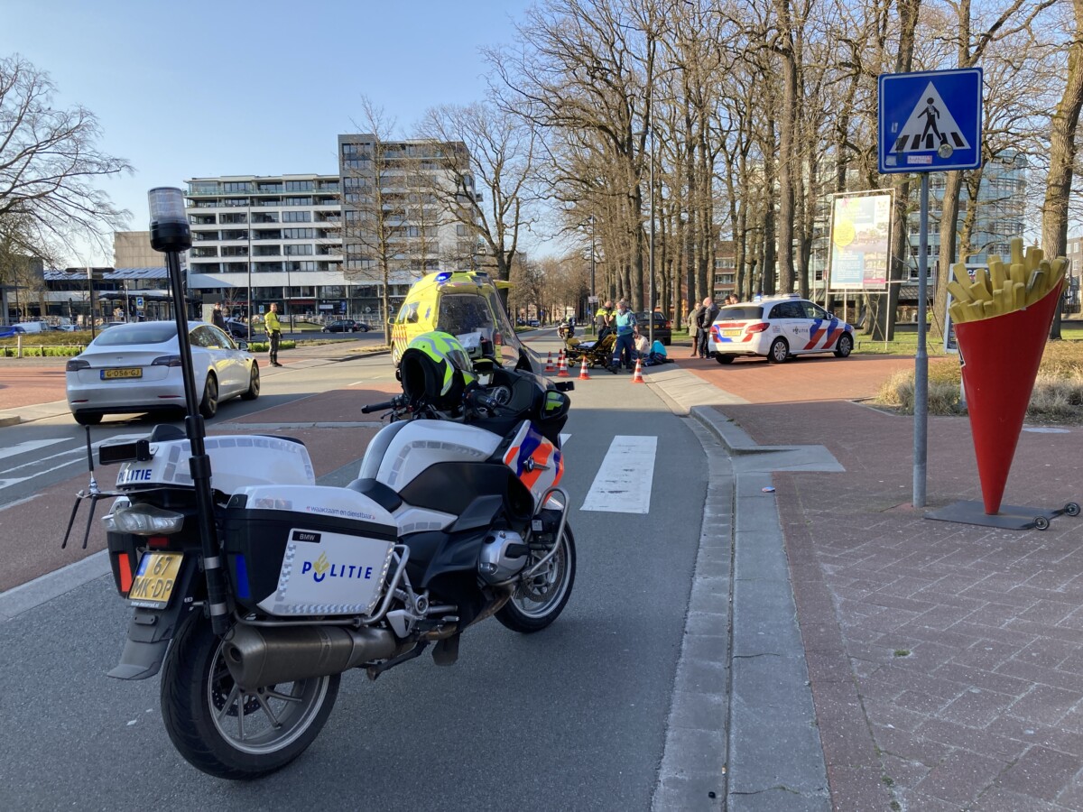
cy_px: 406
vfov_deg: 49.7
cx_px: 542
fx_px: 876
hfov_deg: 63.4
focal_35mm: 28
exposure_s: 1/382
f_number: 1.8
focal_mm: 3.99
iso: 20
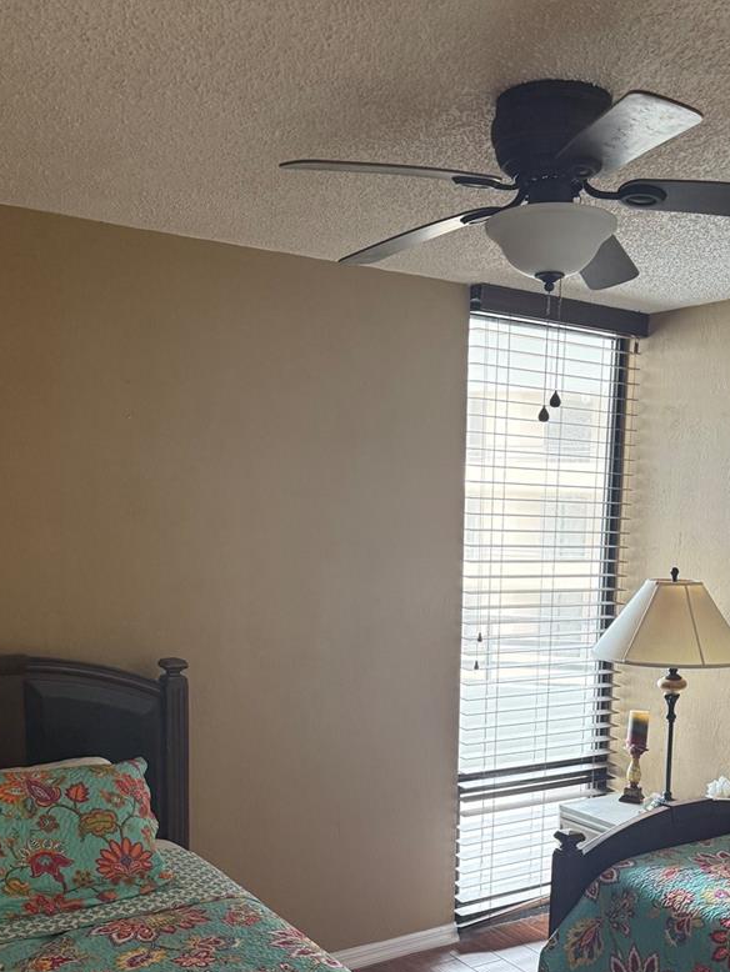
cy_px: 708
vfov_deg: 48.5
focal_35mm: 37
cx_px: 442
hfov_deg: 38.5
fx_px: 1040
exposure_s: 1/60
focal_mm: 6.76
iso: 250
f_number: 1.78
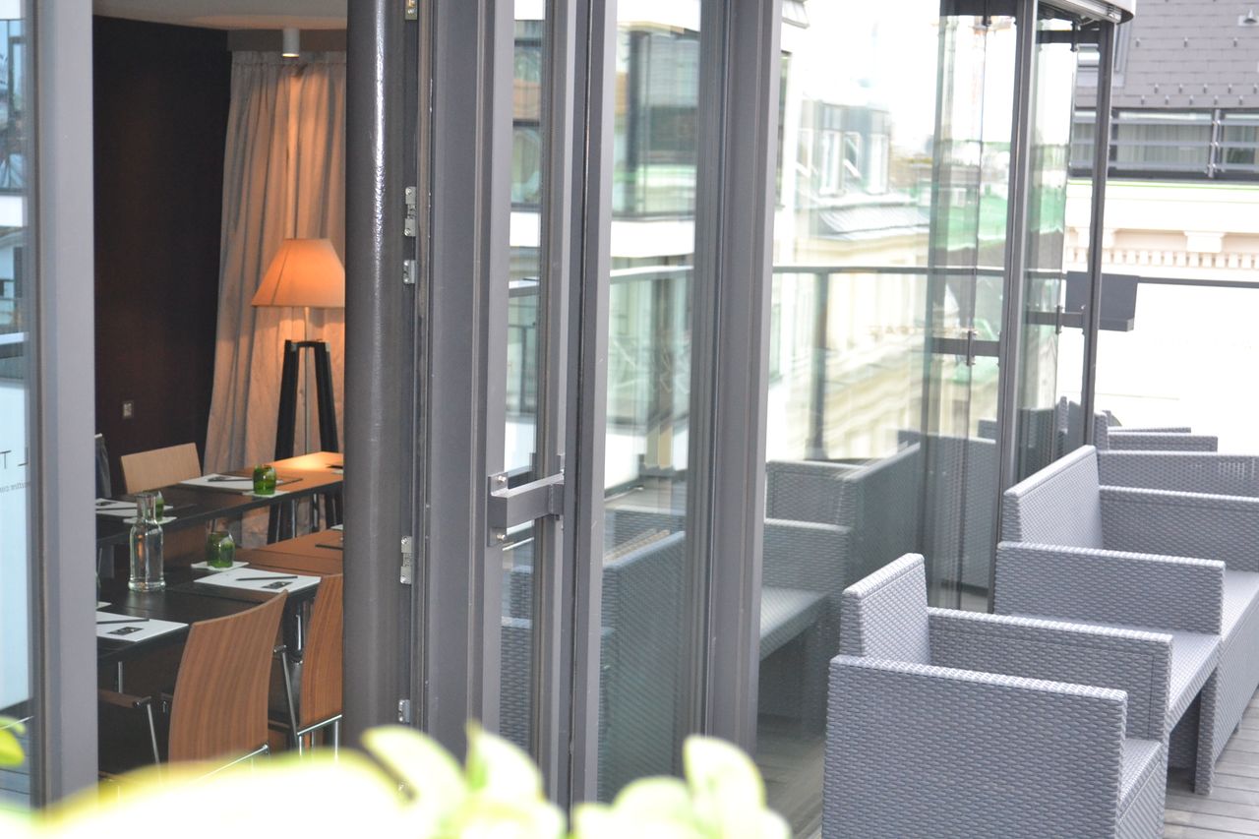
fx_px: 1993
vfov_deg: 23.8
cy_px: 420
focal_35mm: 57
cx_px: 630
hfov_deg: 35.1
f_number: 5
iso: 1600
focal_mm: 38
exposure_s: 1/60
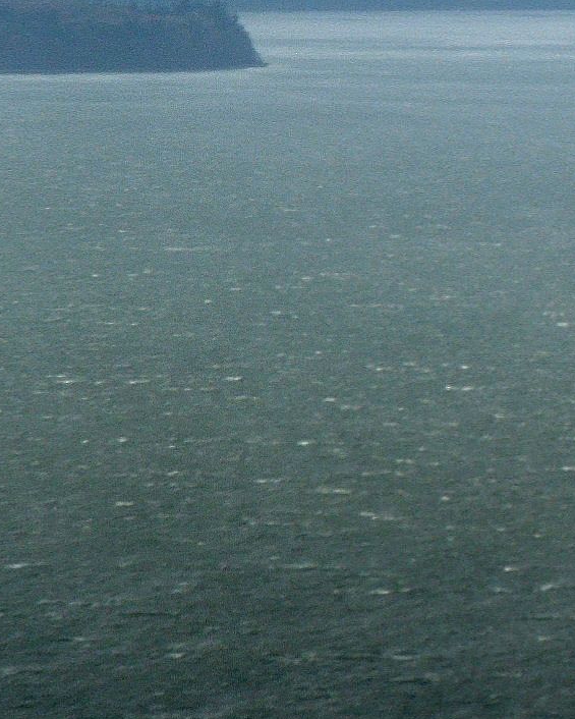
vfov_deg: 2.8
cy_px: 43
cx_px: 1311
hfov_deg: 2.3
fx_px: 14547
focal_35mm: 684
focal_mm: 34.4
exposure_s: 1/640
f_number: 5
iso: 100
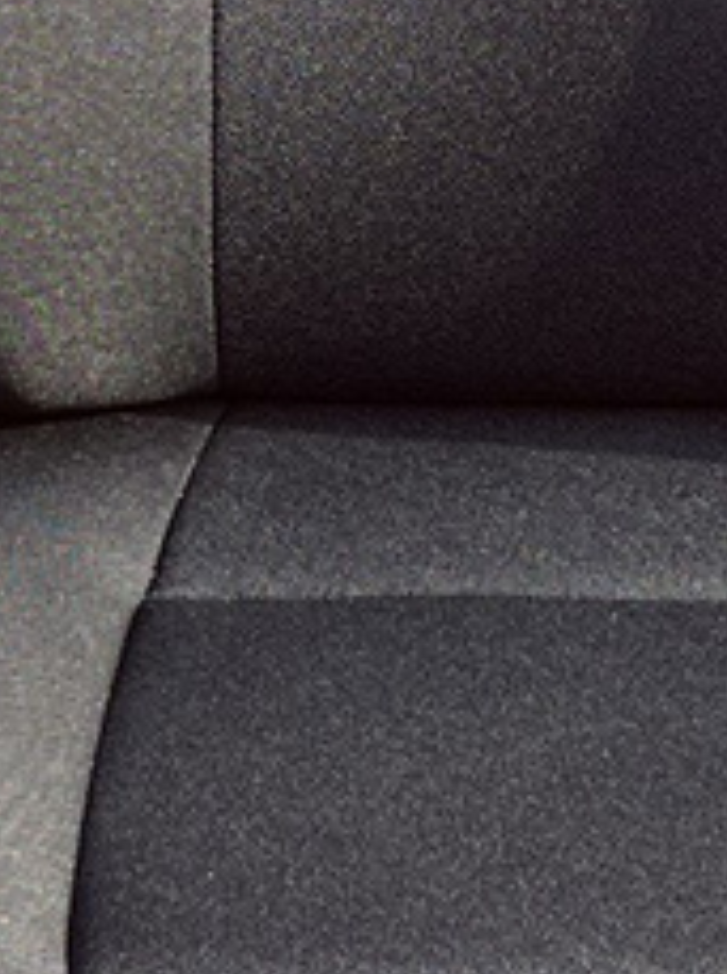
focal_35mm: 182
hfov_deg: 8.1
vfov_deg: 10.8
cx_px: 621
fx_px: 5111
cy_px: 204
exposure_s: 1/309
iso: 50
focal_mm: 5.1
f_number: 1.6
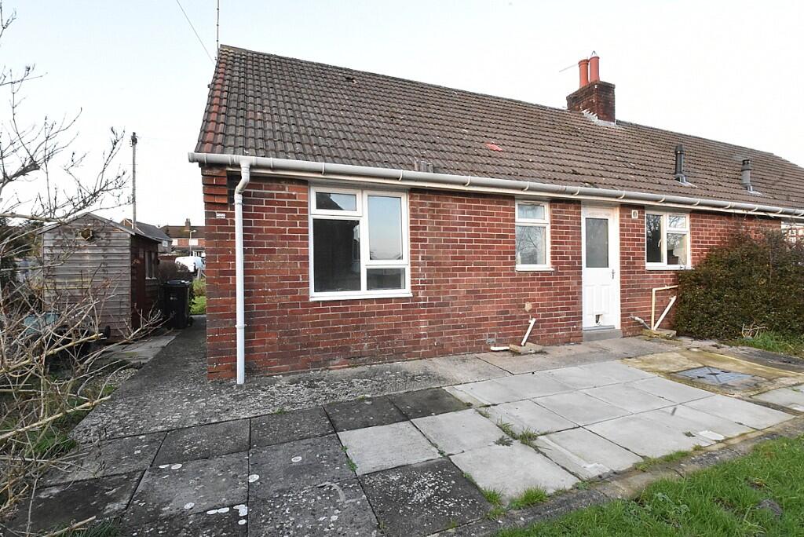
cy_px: 268
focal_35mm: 16
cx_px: 402
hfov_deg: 94.9
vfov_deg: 72.1
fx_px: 369
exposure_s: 1/20
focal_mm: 11
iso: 3200
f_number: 22
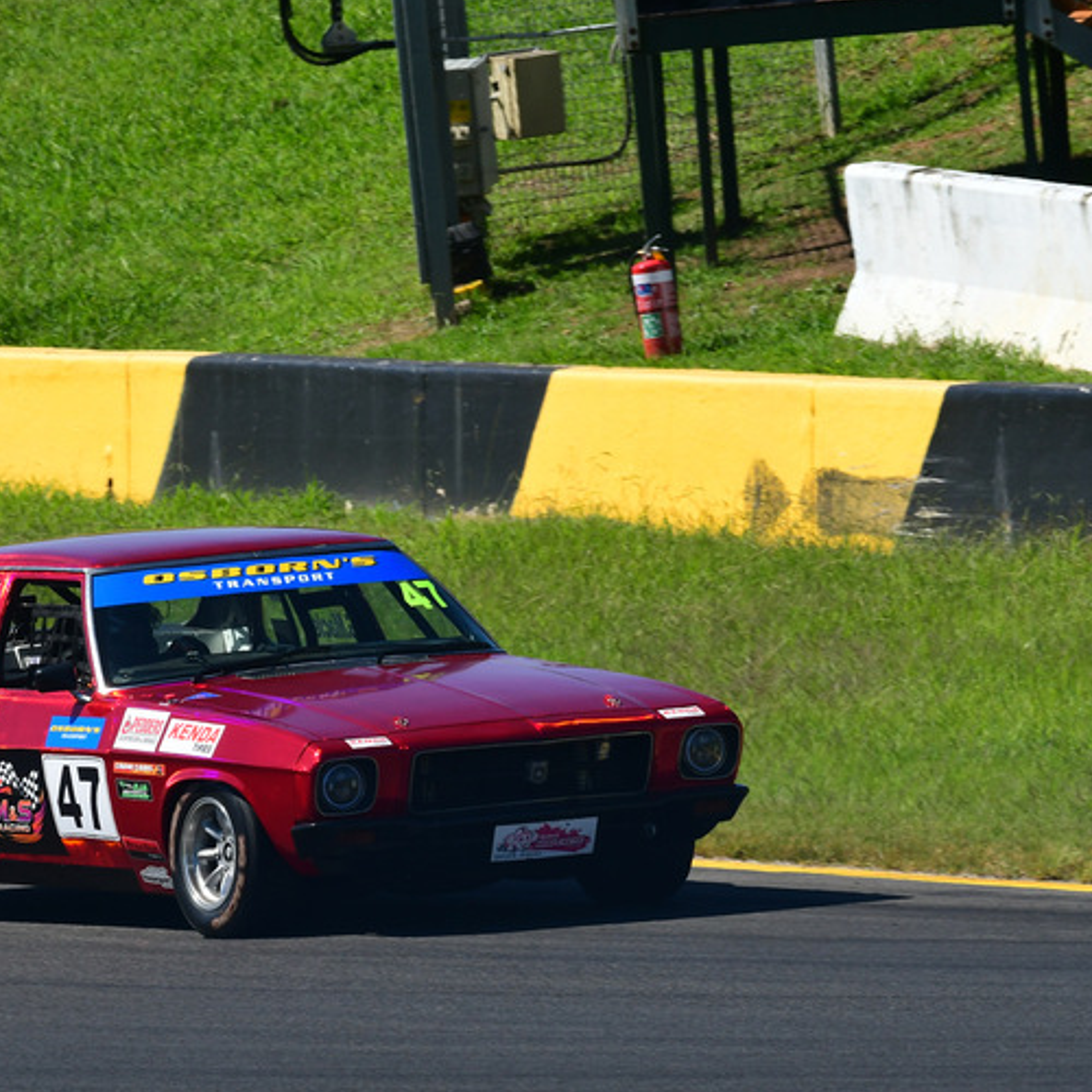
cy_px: 574
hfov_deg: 2.8
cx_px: 253
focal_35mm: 632
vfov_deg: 2.8
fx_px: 22556
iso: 500
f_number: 13
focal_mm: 310
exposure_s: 1/640
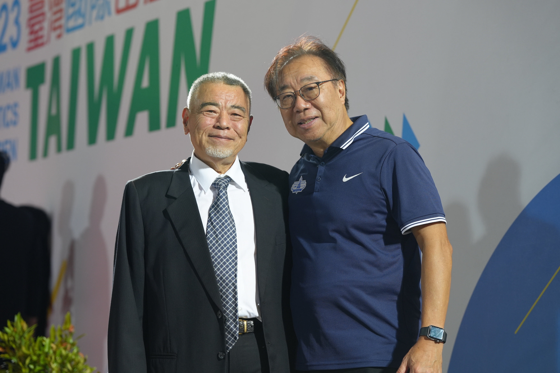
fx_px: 1882
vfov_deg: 11.3
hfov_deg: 16.9
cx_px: 280
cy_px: 186
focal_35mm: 121
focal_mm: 121
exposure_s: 1/160
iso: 1000
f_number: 4
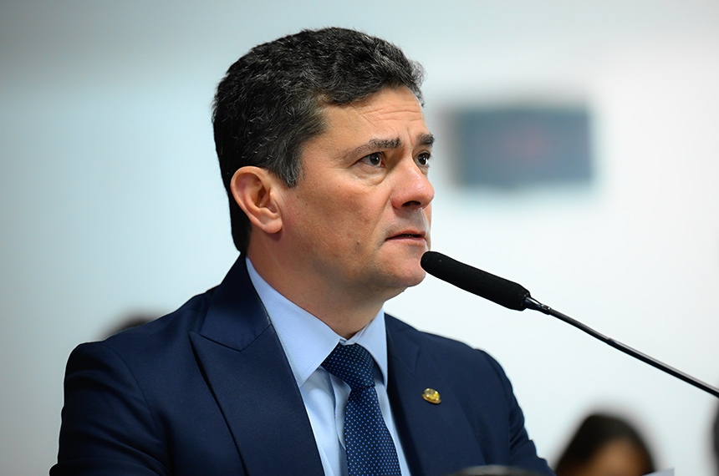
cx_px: 360
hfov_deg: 10.3
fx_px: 3987
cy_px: 238
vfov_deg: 6.8
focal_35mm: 200
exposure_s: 1/160
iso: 2000
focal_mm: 200
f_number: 2.8
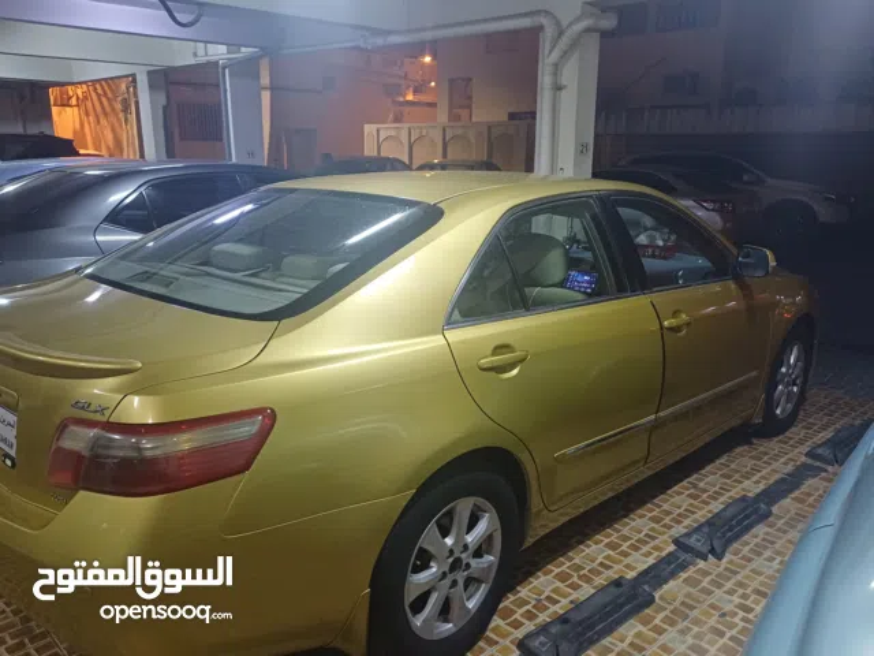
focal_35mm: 25
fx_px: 631
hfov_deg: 69.4
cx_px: 437
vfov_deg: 54.9
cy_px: 328
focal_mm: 4.65
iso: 400
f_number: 1.8
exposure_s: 1/25
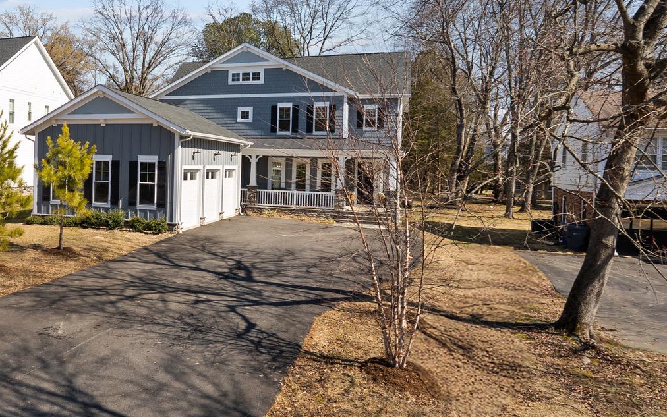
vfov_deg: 38.2
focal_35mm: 33
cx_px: 113
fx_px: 600
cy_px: 172
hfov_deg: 53.4
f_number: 9
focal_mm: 16
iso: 80
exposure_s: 1/125
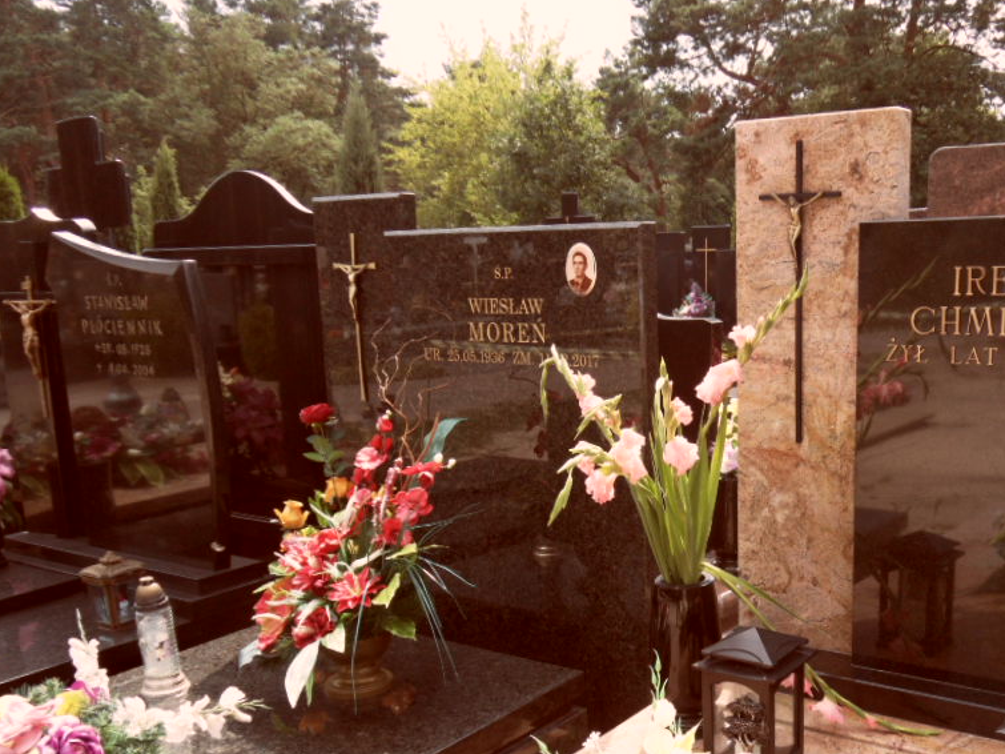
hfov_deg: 48.2
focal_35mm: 38
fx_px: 1103
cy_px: 502
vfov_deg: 37.3
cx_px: 670
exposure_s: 1/250
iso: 80
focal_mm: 4.6
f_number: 3.4
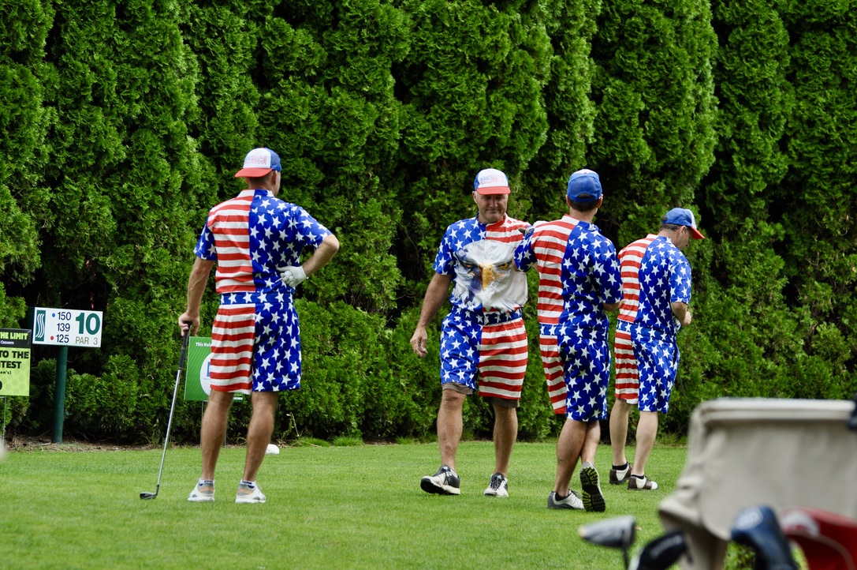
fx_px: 4351
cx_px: 428
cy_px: 285
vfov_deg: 7.5
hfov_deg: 11.2
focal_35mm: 183
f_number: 4.8
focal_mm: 122
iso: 400
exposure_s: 1/1250
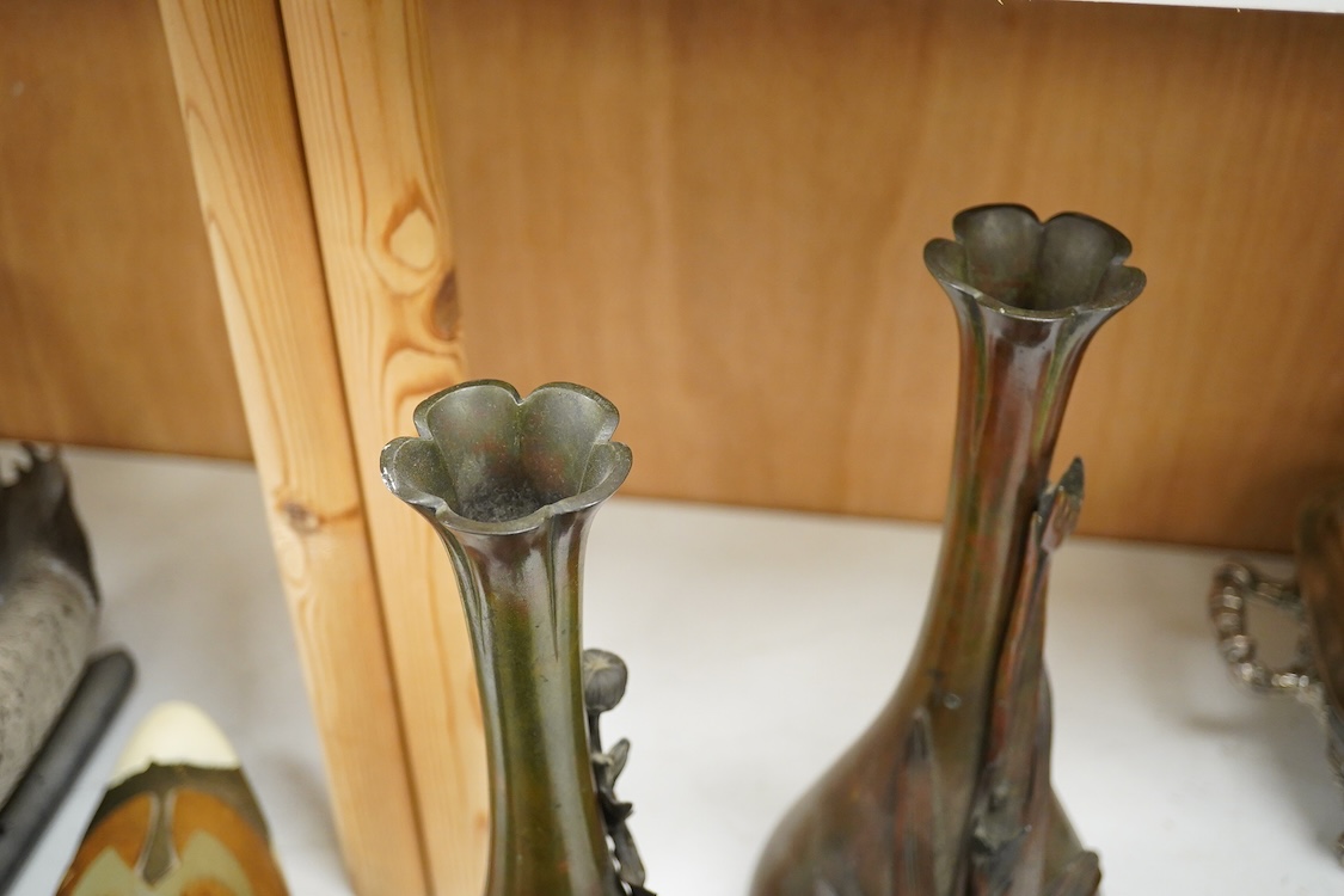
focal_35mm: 45
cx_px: 672
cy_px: 448
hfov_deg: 43.6
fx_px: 1680
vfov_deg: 29.9
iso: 2500
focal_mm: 30
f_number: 5.6
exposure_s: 1/160
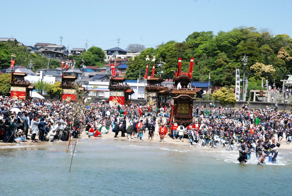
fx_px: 670
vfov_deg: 16.6
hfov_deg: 24.6
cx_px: 146
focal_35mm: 82
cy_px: 98
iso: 1600
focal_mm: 55
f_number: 14
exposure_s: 1/800
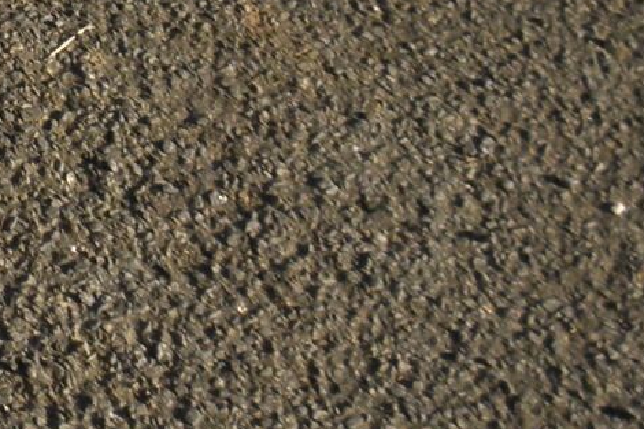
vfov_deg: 7.1
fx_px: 3344
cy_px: -407
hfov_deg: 10.6
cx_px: -333
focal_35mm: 187
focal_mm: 5.9
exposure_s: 1/500
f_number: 3.6
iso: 100
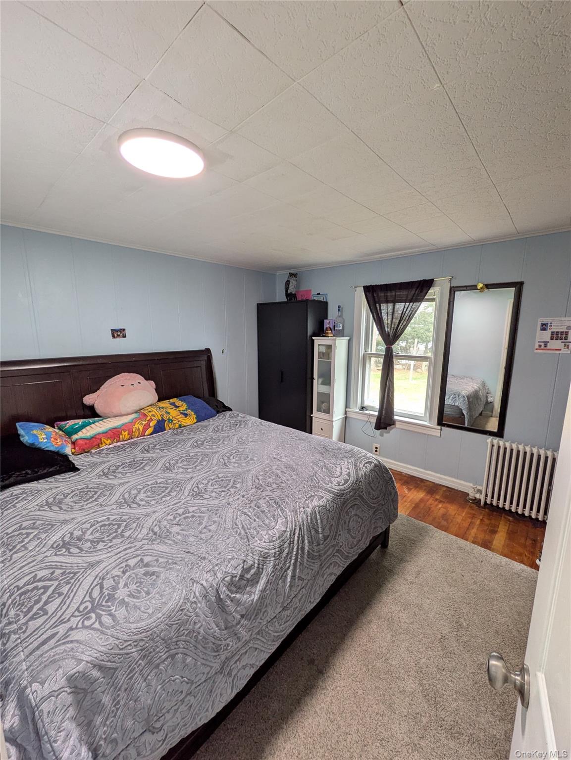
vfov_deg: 102.0
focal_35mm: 14
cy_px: 380
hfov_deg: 85.7
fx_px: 308
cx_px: 286
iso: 66
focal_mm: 1.83
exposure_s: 1/25
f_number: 2.2
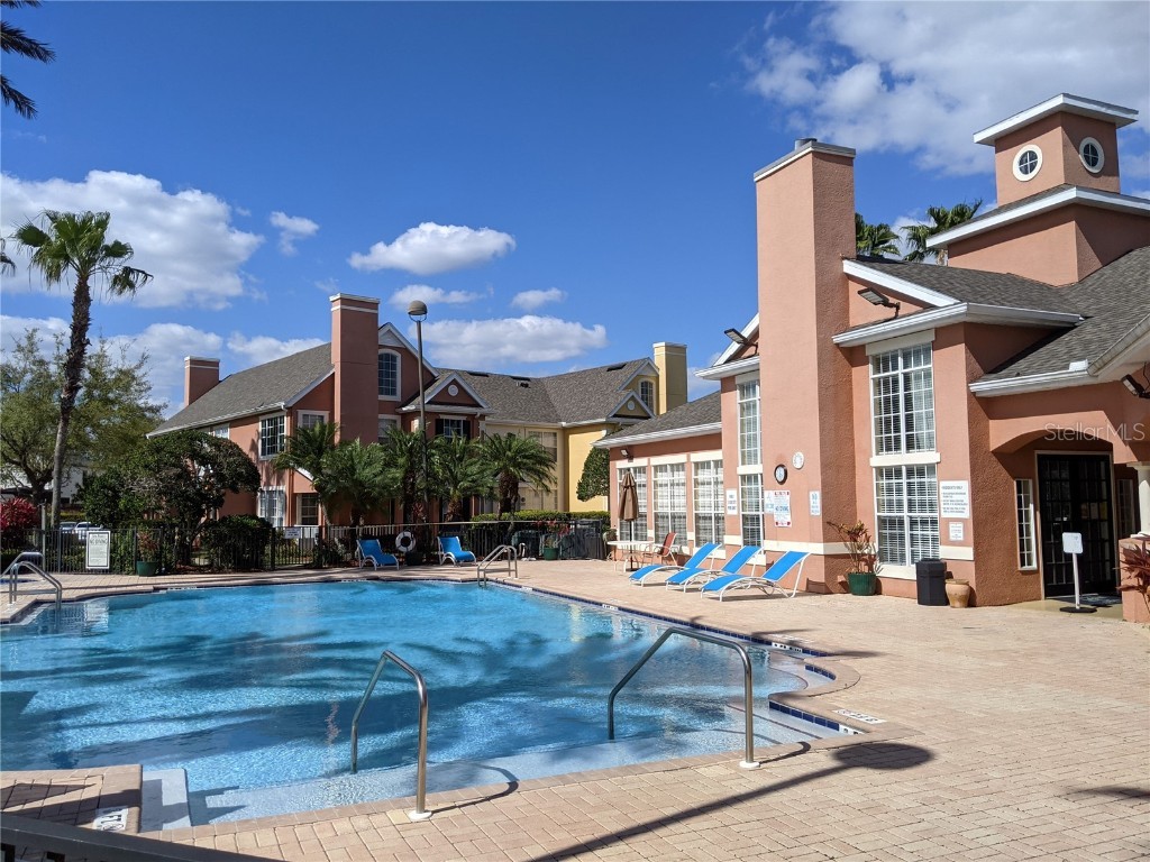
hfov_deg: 65.3
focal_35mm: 27
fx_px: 897
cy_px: 431
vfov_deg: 51.4
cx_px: 575
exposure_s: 1/5882
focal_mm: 4.44
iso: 60
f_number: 1.8
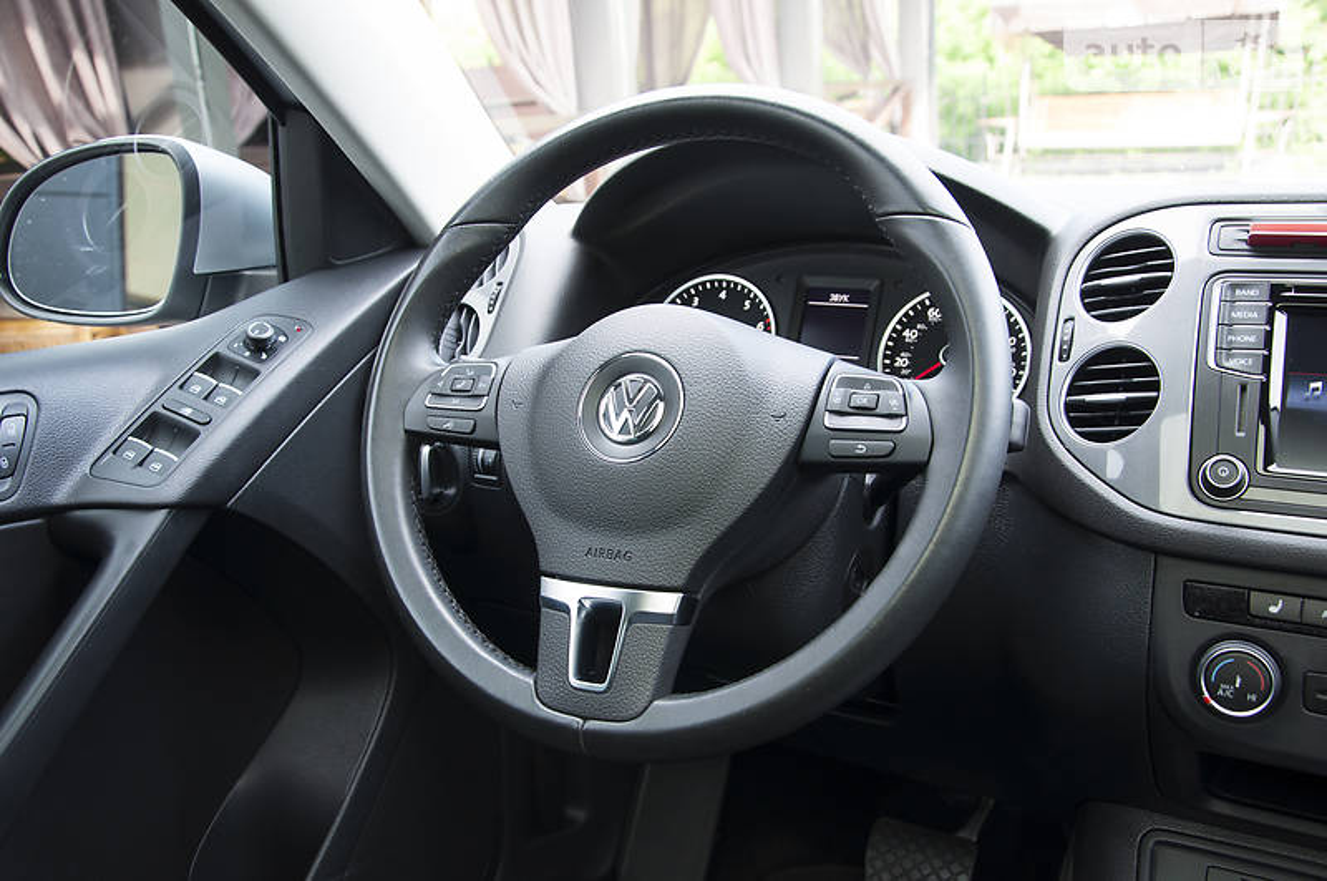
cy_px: 440
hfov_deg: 57.3
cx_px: 664
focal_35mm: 33
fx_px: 1215
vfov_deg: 39.9
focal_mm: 22
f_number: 5.6
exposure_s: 1/15
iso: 100
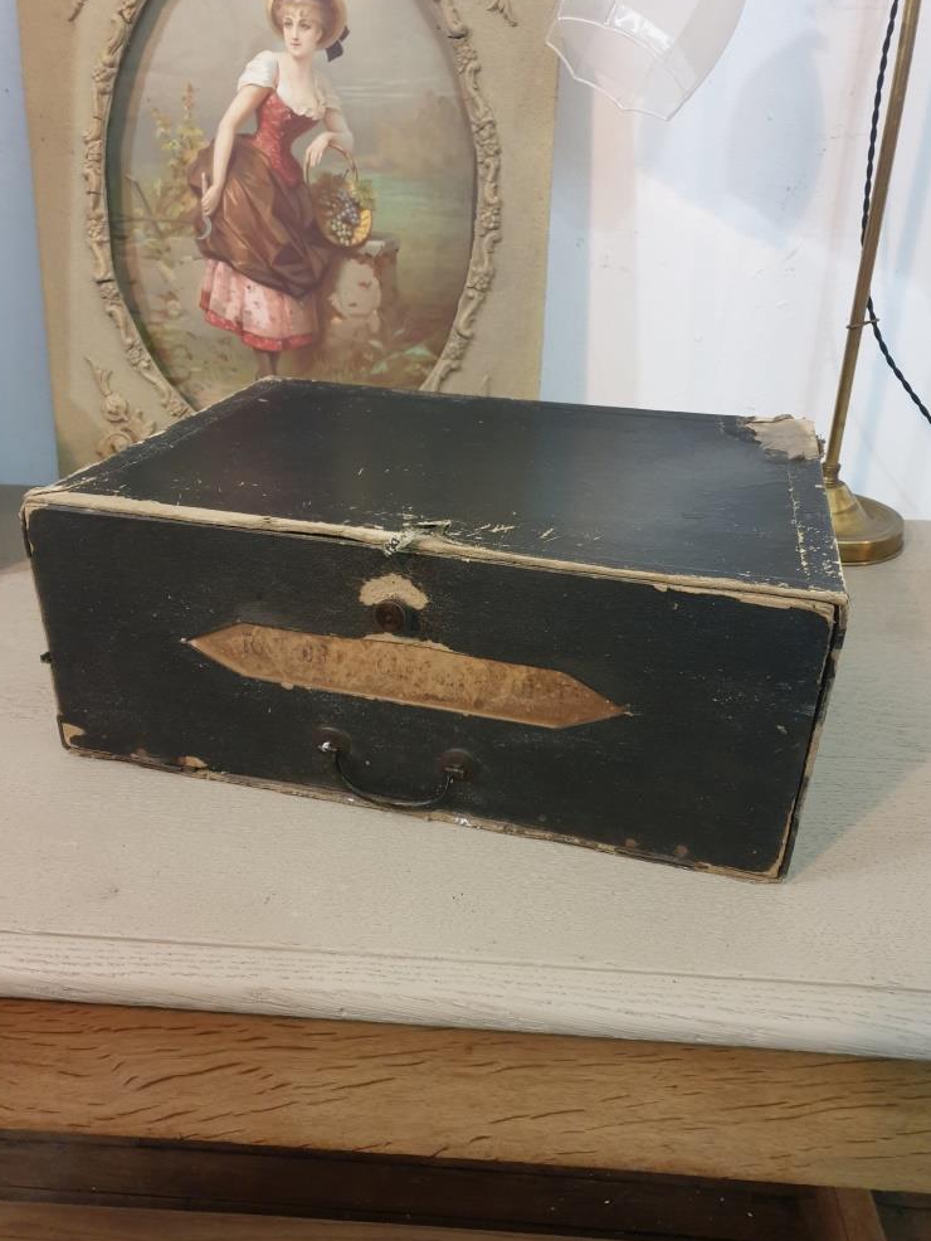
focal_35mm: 27
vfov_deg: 65.3
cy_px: 632
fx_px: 968
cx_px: 453
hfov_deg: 51.4
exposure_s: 1/33
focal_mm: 4.3
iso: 320
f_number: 1.5
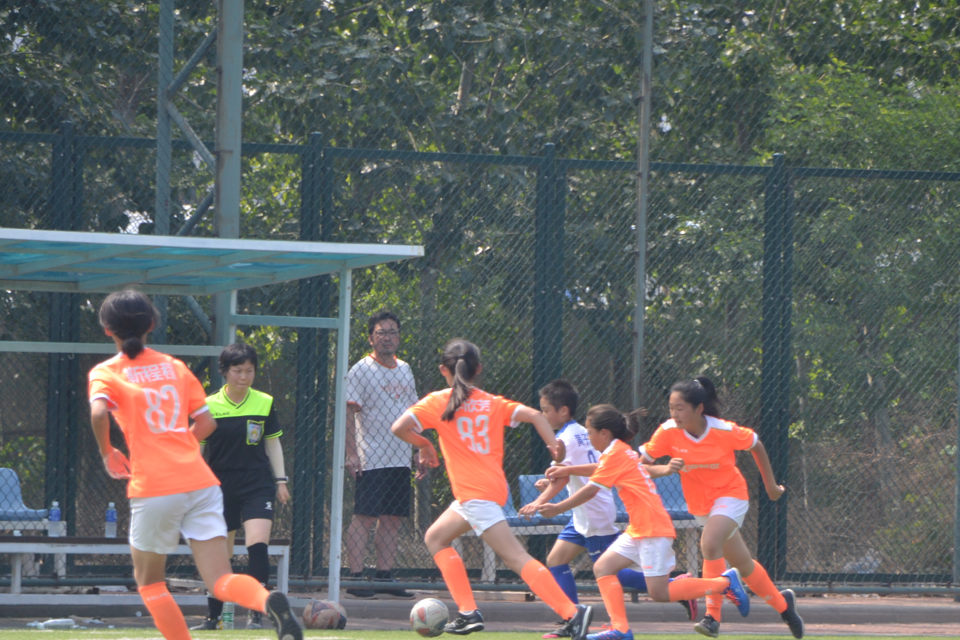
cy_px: 405
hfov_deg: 5.0
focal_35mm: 414
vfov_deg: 3.3
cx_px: 475
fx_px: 11040
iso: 400
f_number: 6.3
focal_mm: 200
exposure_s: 1/640
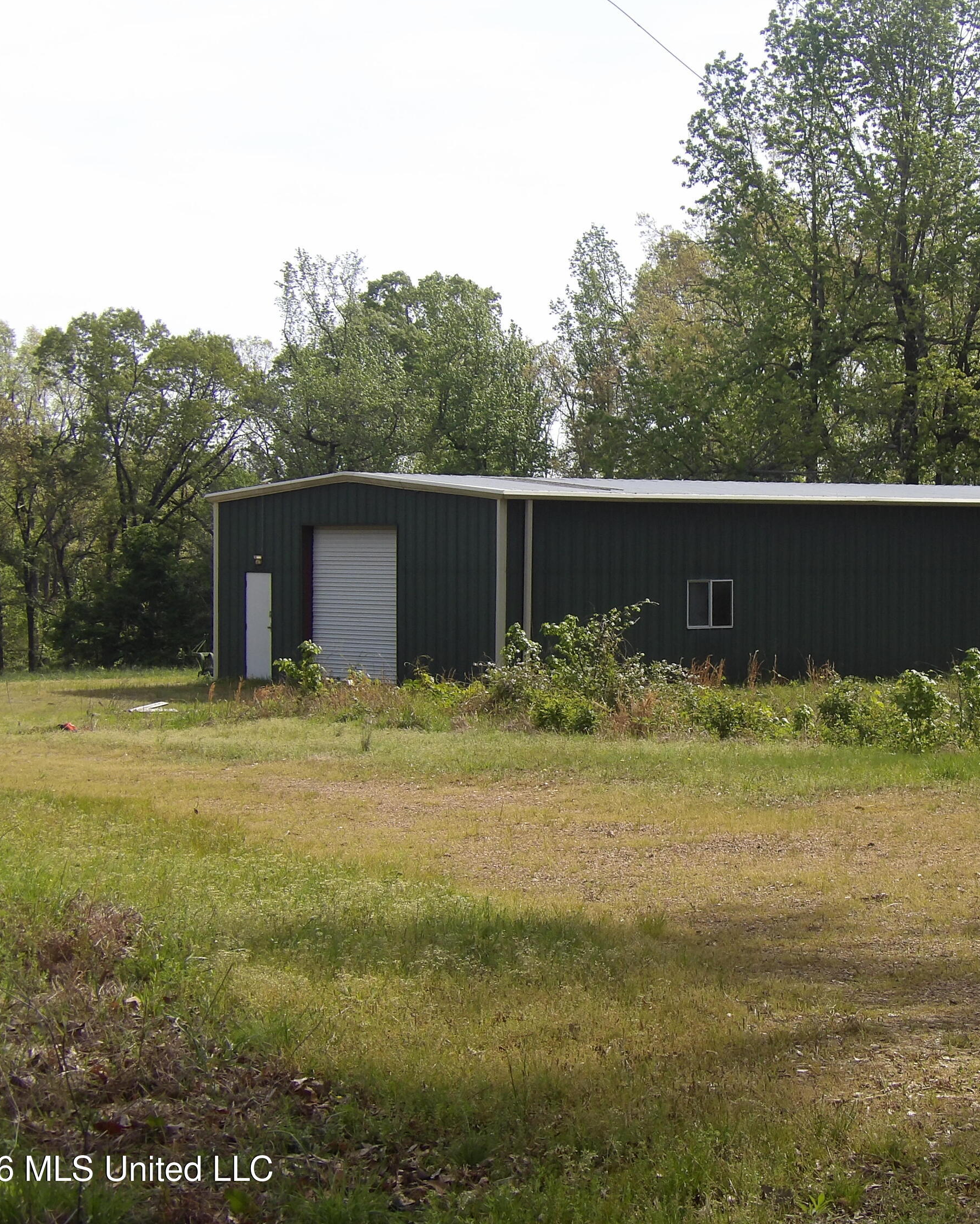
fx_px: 2936
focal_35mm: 81
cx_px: 729
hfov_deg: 18.8
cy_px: 611
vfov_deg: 23.6
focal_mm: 11.1
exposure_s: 1/514
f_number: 4
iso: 100
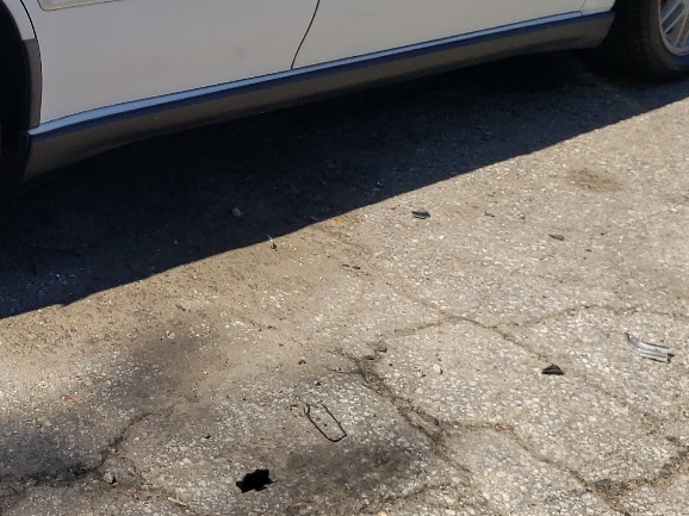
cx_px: -19
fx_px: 1432
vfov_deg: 19.6
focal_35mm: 72
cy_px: -50
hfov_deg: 25.5
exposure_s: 1/3333
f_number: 1.5
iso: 50
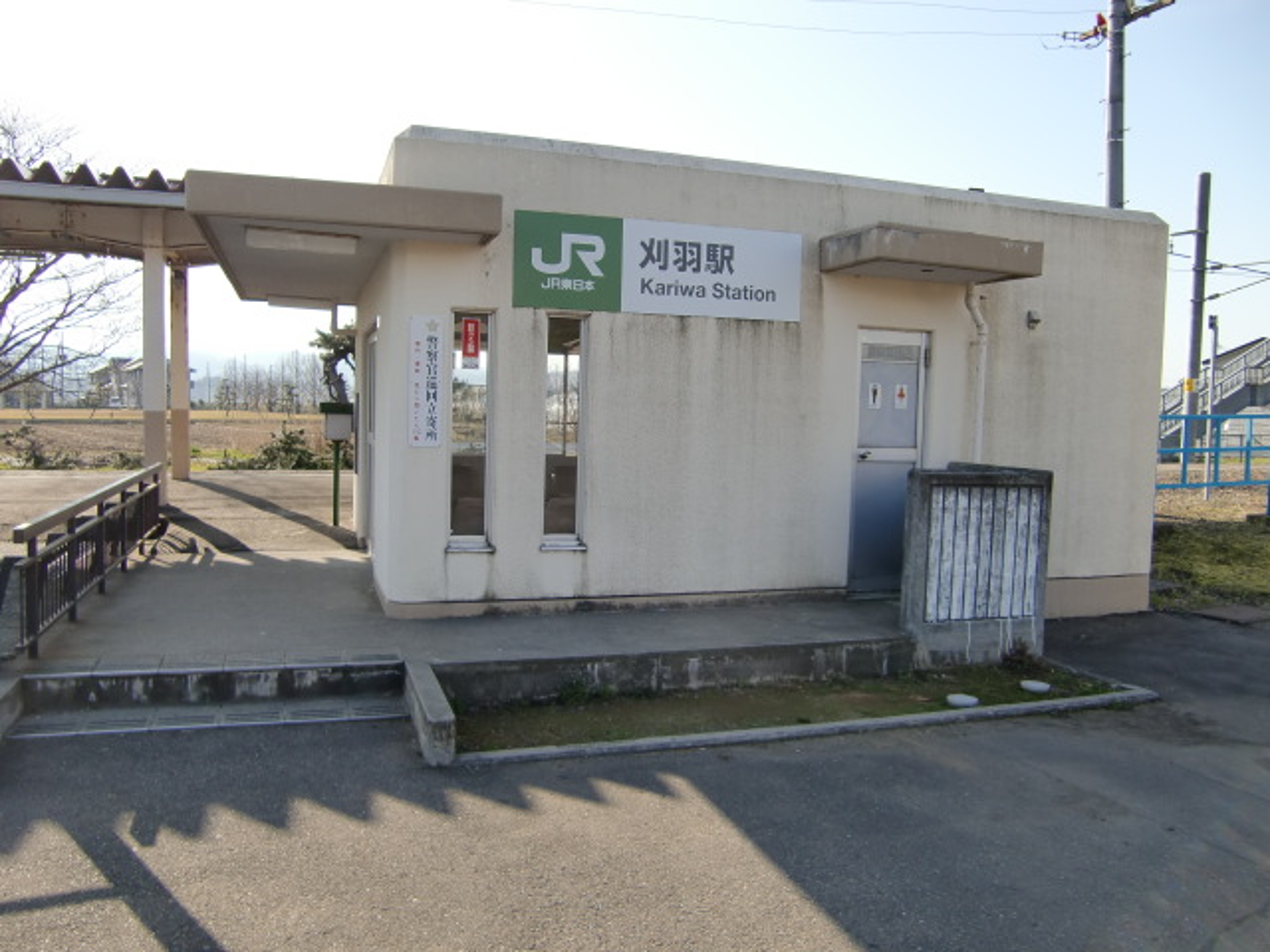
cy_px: 476
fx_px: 1027
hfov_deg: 63.4
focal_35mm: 28
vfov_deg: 49.7
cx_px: 635
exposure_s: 1/800
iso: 64
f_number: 2.6
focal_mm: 4.9
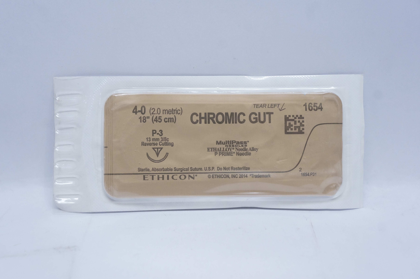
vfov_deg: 28.0
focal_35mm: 48
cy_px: 140
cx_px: 210
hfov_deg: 41.2
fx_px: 559
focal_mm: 32
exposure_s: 1/60
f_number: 7.1
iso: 800
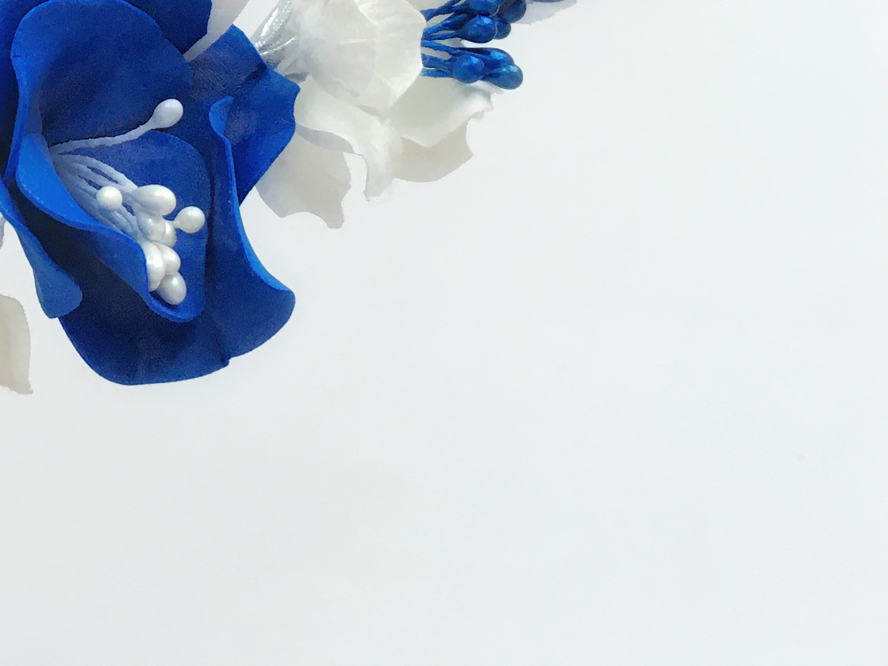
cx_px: -83
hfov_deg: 26.4
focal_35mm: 68
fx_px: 1744
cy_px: -110
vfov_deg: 20.4
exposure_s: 1/33
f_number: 2.2
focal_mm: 4.15
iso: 32
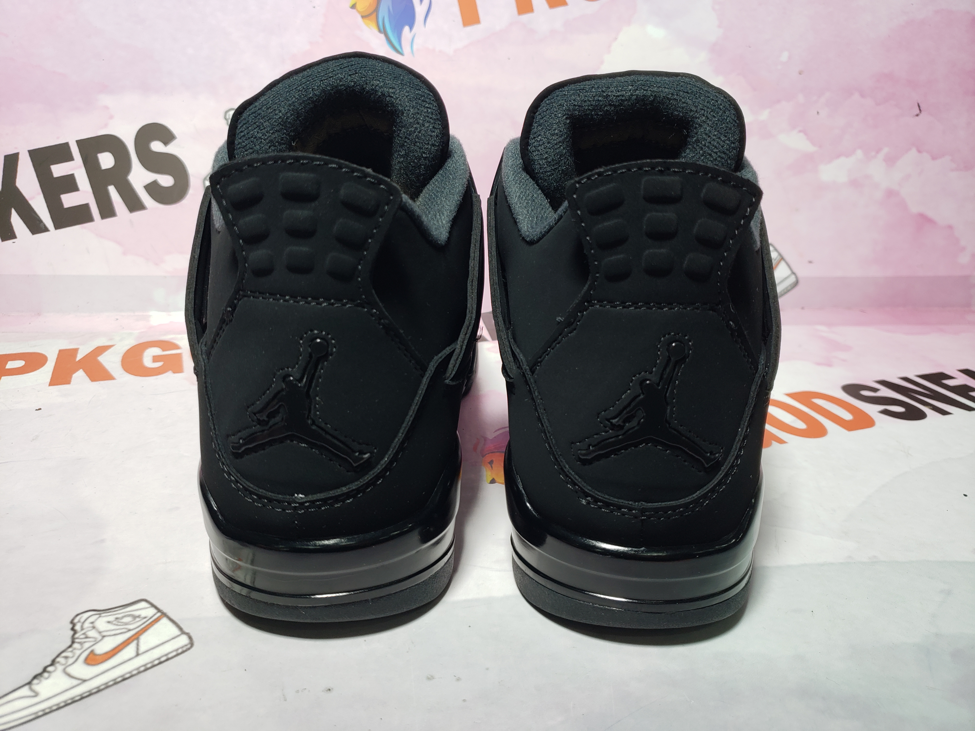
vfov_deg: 53.1
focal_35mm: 26
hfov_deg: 67.3
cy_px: 366
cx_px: 488
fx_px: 732
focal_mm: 4.3
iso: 50
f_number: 1.5
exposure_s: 1/247
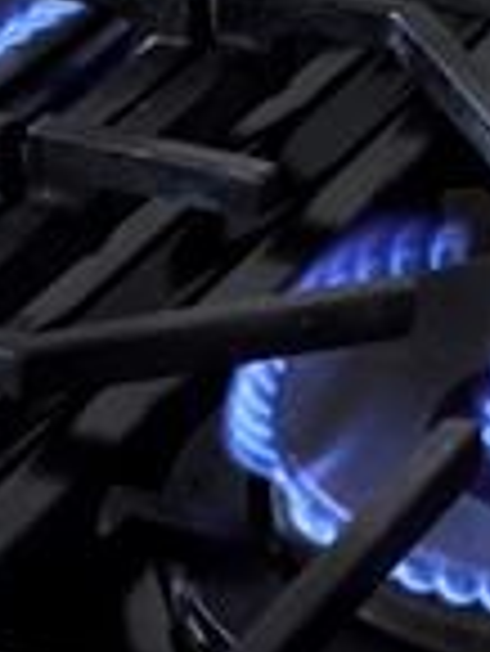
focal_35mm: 207
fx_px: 3901
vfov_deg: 9.5
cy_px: 632
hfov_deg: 7.2
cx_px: 324
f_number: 9
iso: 2500
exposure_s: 1/13
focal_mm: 48
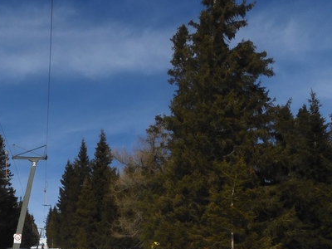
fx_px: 547
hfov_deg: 33.0
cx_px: 76
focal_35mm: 57
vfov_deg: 24.4
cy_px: 251
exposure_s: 1/2000
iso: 100
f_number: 4
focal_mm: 4.3
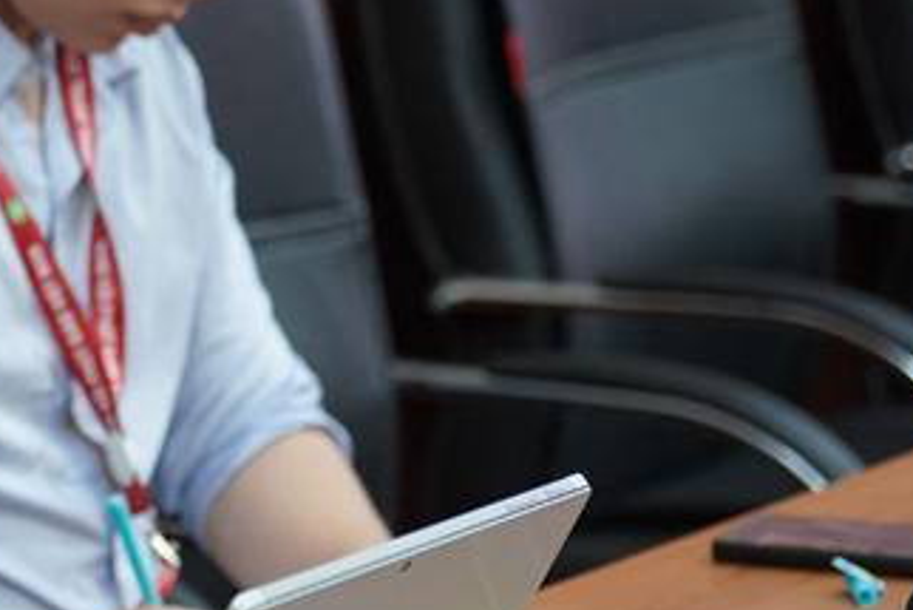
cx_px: -610
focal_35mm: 261
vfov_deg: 5.3
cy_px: 196
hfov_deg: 7.7
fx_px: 6622
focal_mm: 70
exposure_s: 1/100
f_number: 2.8
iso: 2000
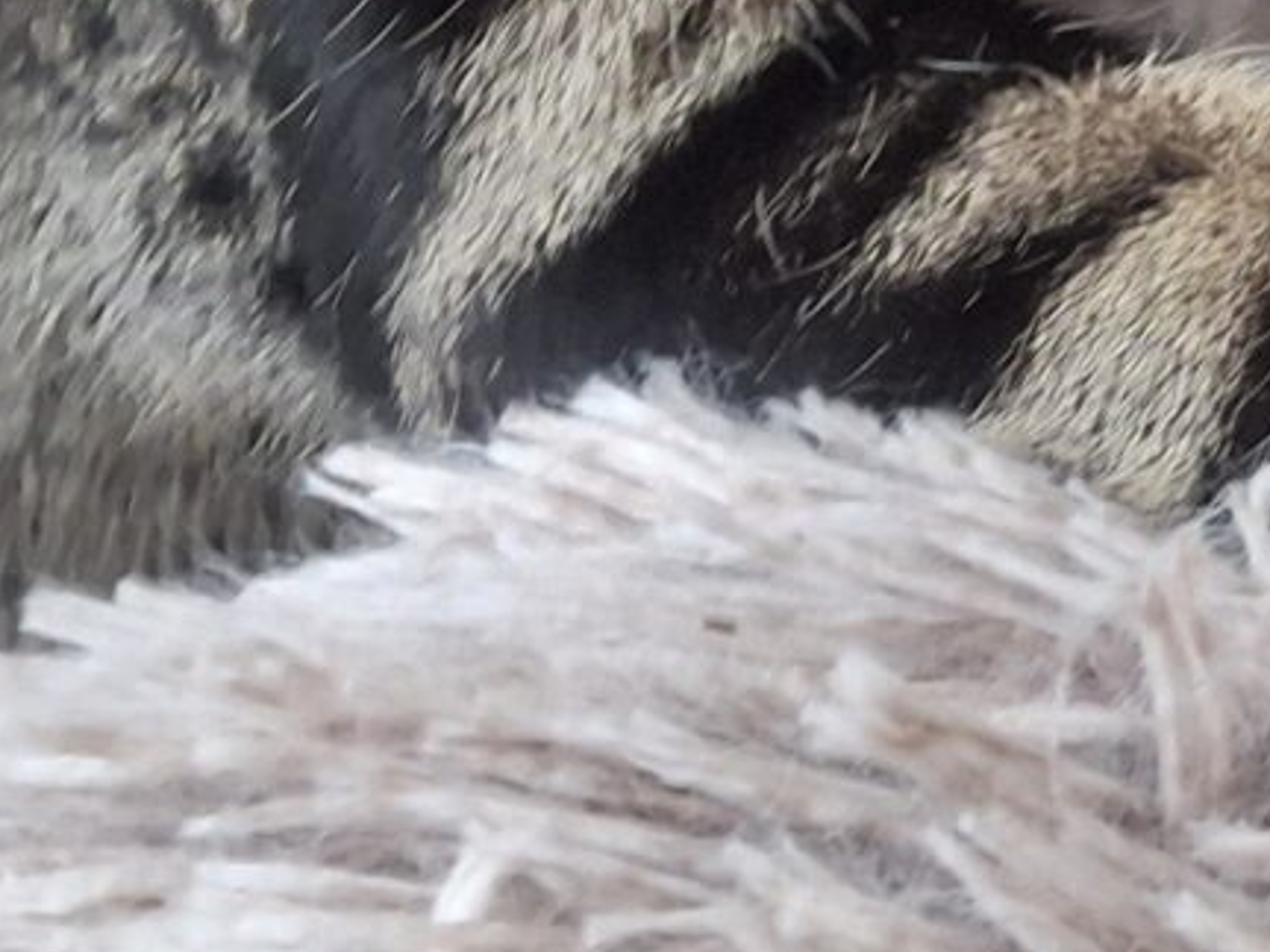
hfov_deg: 13.2
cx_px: 1194
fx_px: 5430
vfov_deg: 9.6
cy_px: -696
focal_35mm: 148
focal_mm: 4.69
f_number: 1.8
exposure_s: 1/50
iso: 200
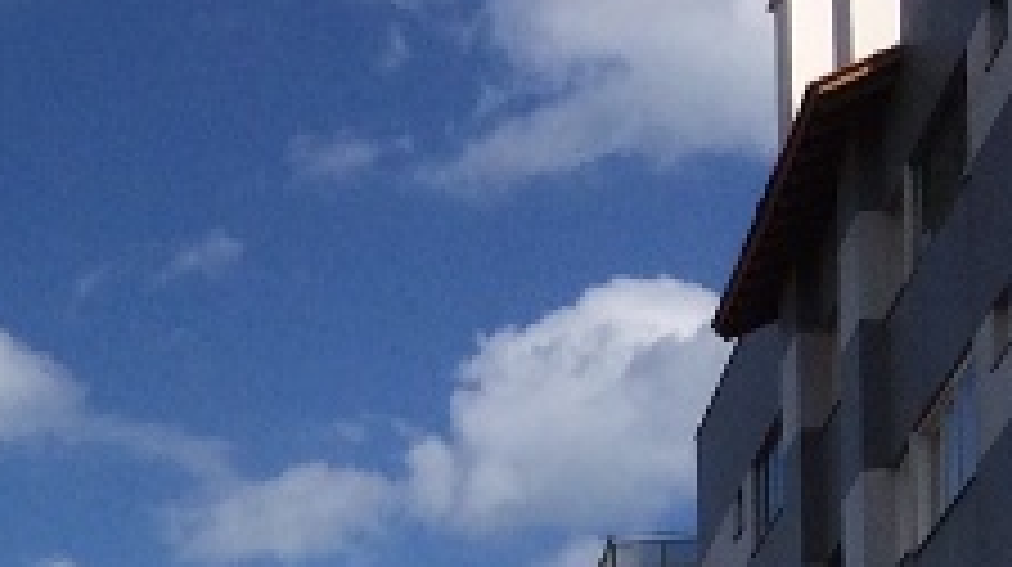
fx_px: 3860
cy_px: 1220
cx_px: -832
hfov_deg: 13.4
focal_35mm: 144
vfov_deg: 7.9
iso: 32
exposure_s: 1/5128
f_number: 2.2
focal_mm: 4.15
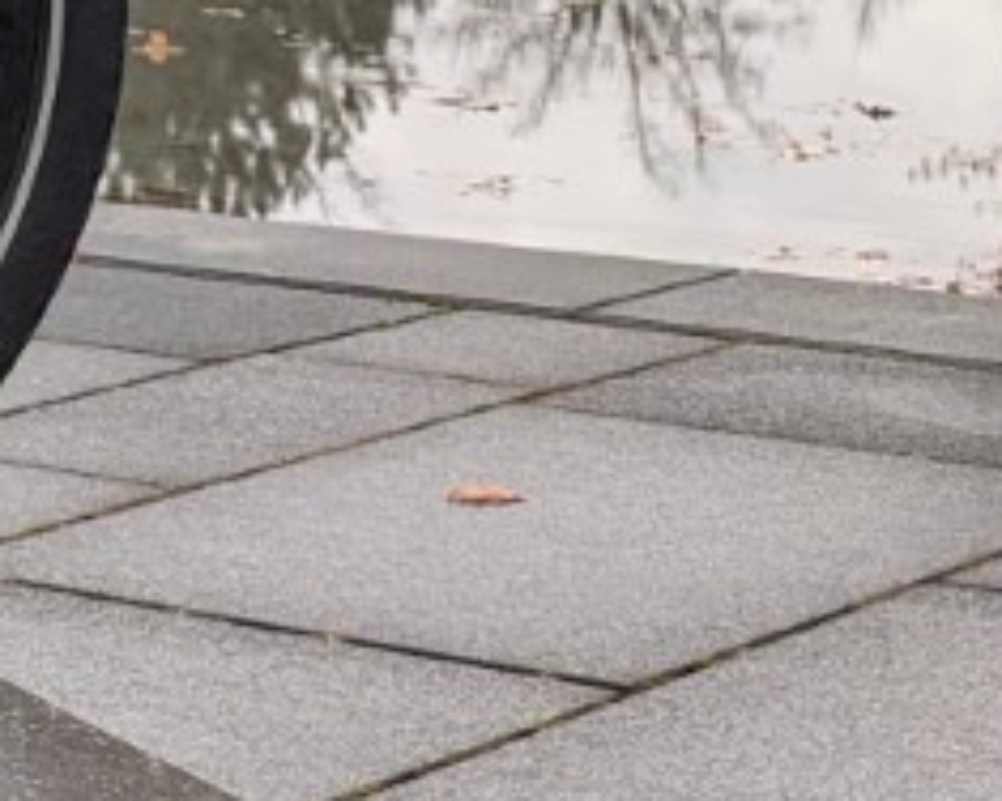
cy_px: 64
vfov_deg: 9.7
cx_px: -2366
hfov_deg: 8.9
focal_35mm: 159
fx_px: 4715
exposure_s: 1/393
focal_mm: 6.81
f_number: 1.85
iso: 45
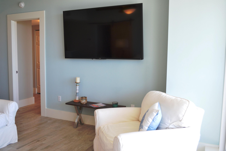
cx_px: 113
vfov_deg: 40.0
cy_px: 76
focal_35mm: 33
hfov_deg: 57.2
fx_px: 207
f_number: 4.5
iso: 400
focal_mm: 22
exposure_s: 1/80
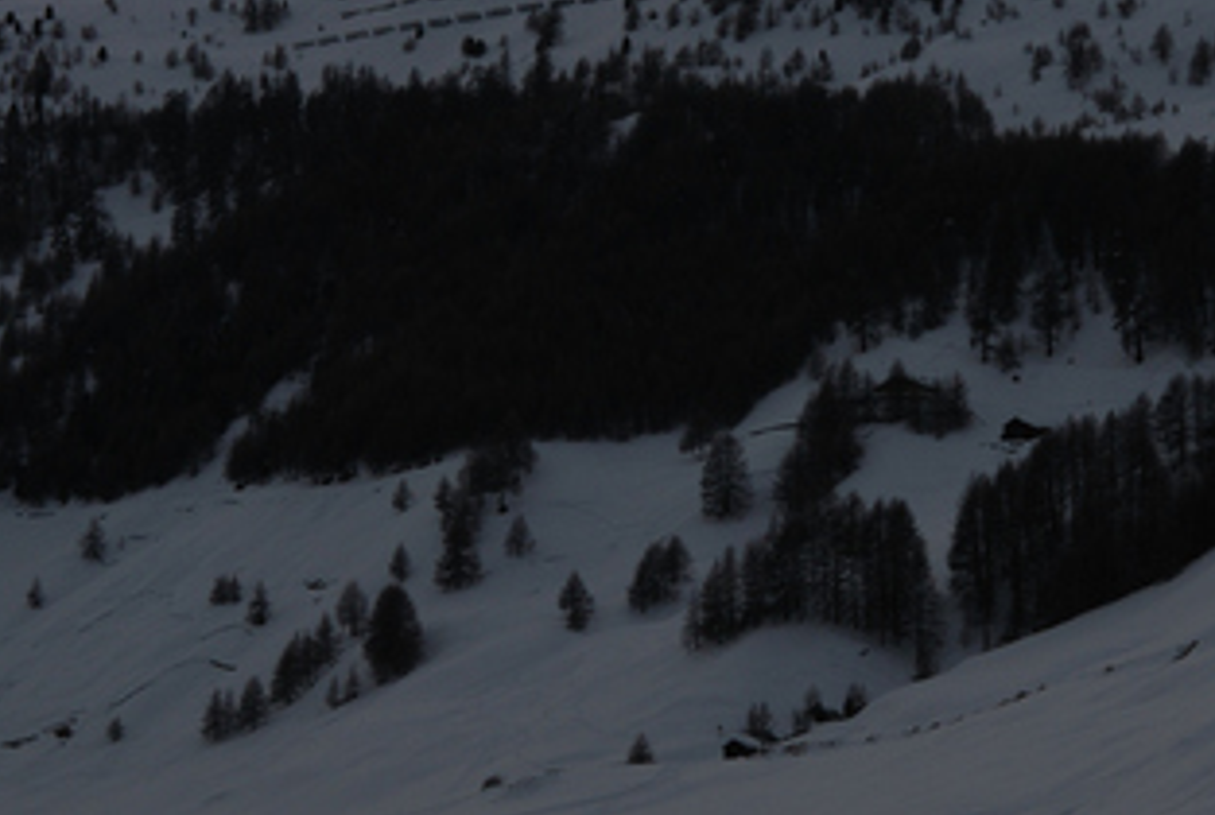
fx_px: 6797
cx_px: 835
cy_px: 213
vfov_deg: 6.9
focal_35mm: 201
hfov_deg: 10.2
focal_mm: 60
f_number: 8
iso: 100
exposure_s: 1/1000
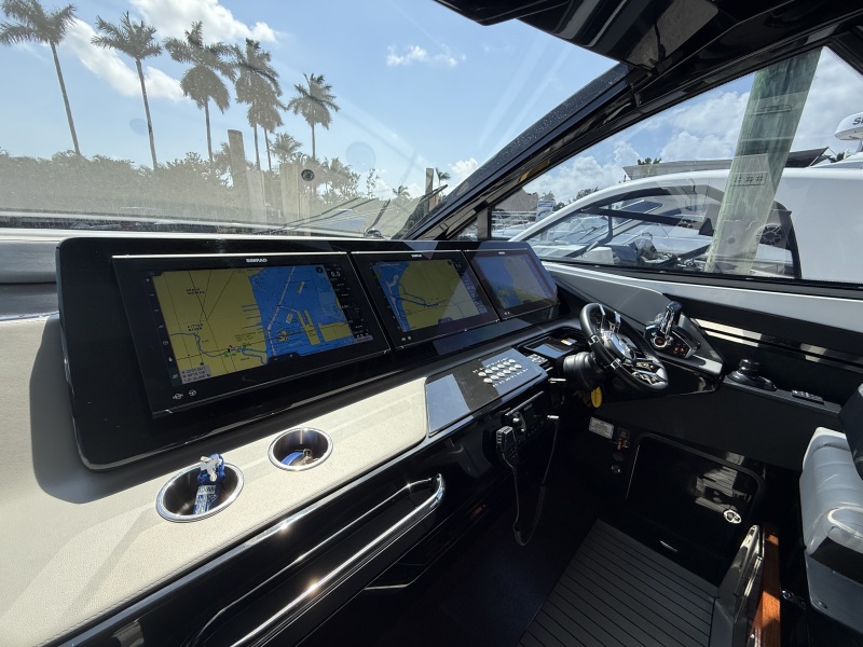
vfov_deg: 85.7
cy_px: 324
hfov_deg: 102.1
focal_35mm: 14
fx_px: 349
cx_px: 432
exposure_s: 1/985
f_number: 2.2
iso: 64
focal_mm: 2.22
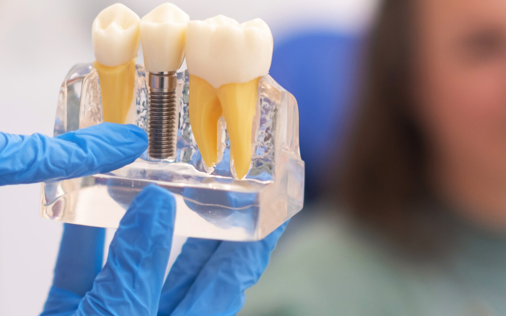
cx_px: 254
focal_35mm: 139
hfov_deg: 15.0
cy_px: 116
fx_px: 1916
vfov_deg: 9.4
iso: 640
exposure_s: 1/100
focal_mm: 56
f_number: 1.4
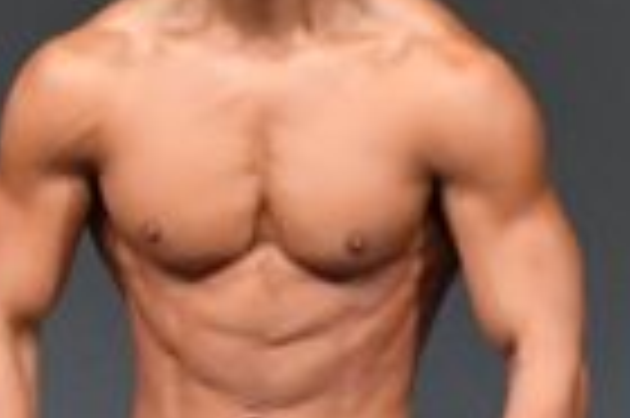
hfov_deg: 1.1
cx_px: -56
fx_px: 33351
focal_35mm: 1908
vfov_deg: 0.7
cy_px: 472
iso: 5000
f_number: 5.6
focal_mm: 230
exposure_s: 1/400
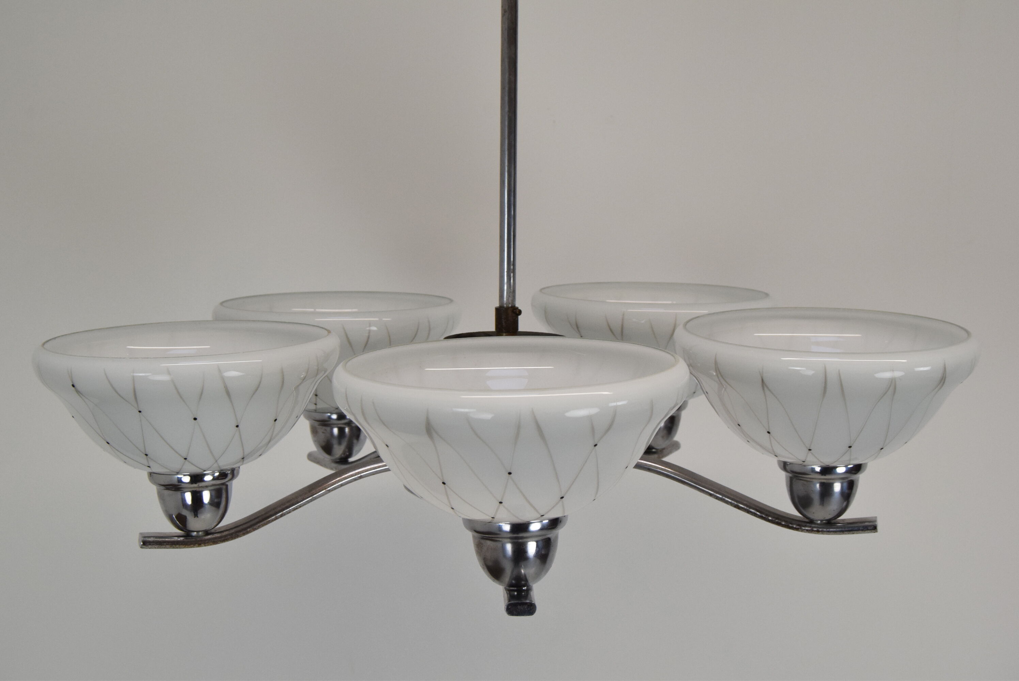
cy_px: 340
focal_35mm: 57
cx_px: 510
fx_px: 1615
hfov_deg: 35.0
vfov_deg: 23.8
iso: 1600
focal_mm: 38
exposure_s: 1/250
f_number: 8
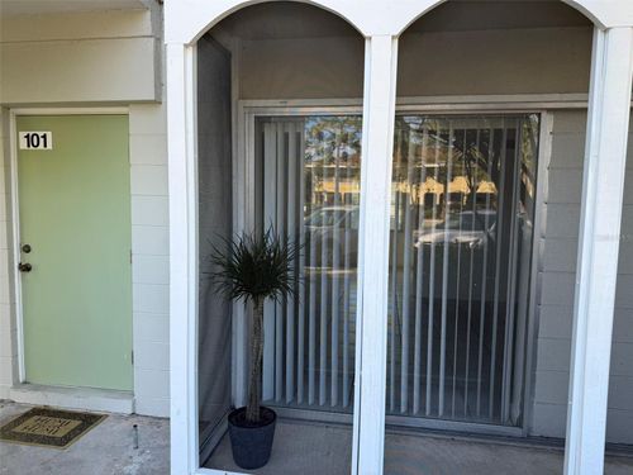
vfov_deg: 56.8
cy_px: 238
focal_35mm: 24
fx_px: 439
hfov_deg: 71.6
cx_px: 316
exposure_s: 1/284
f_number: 1.78
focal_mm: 6.76
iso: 64
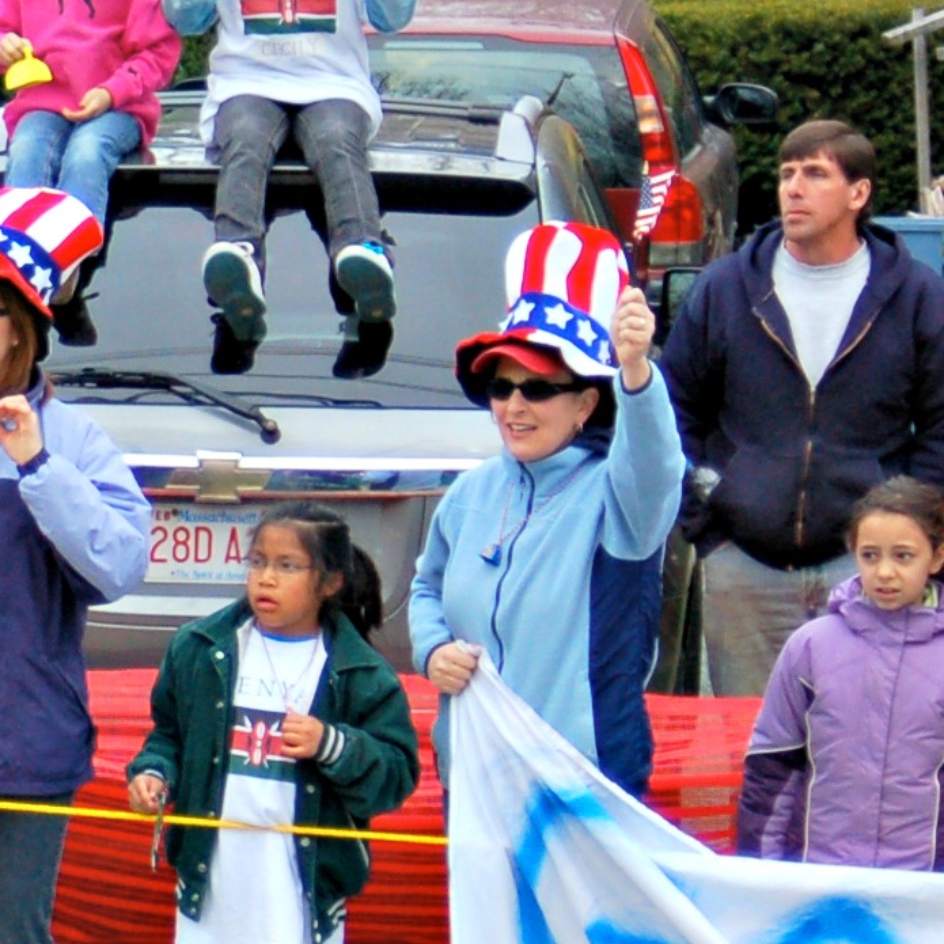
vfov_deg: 7.4
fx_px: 7312
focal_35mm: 237
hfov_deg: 7.1
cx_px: -976
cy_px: 962
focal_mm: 44
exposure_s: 1/800
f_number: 4
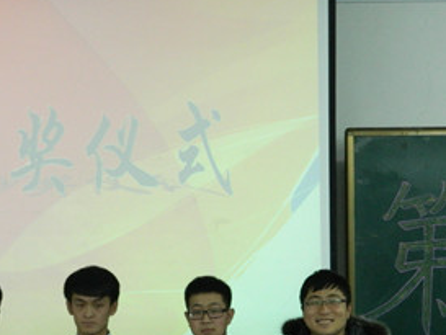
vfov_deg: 9.6
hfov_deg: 12.8
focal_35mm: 154
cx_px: 132
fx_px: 1985
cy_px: 295
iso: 400
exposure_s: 1/13
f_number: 4.2
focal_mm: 15.1
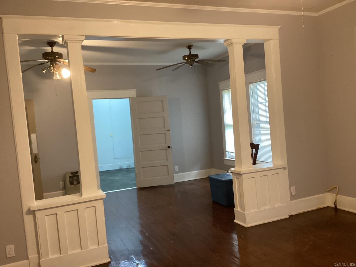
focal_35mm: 31
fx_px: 319
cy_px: 134
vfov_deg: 45.4
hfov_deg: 58.4
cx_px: 178
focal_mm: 3.3
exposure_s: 1/40
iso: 250
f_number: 2.4
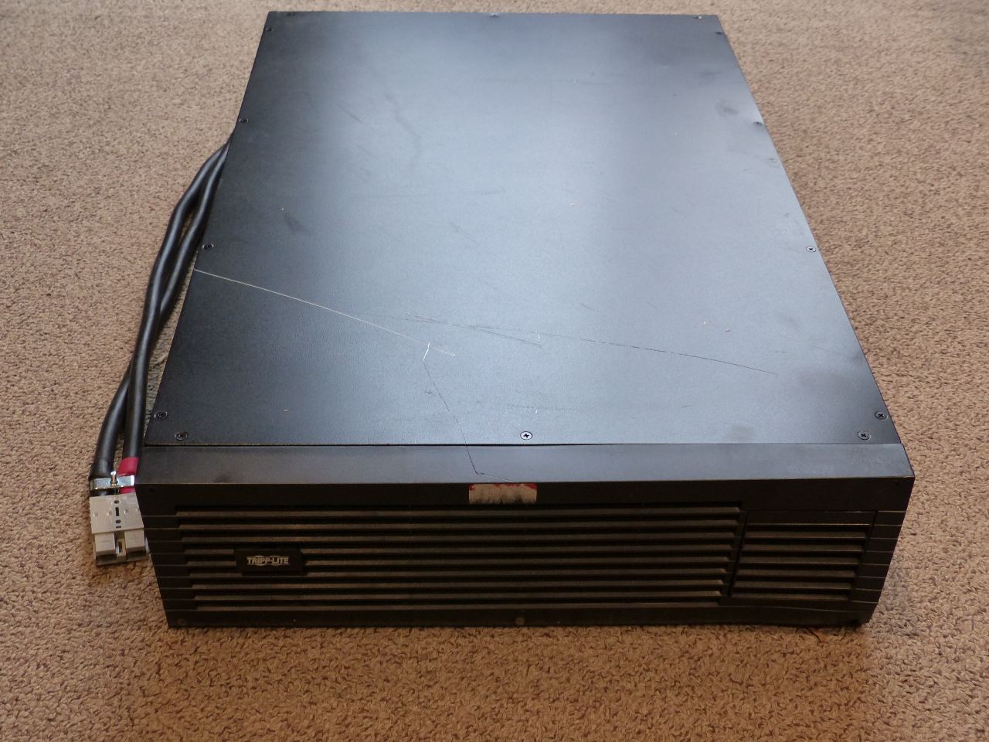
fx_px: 1171
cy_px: 371
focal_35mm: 41
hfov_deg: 45.8
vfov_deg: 35.1
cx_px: 494
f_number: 2.8
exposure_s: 1/60
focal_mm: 7.4
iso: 250
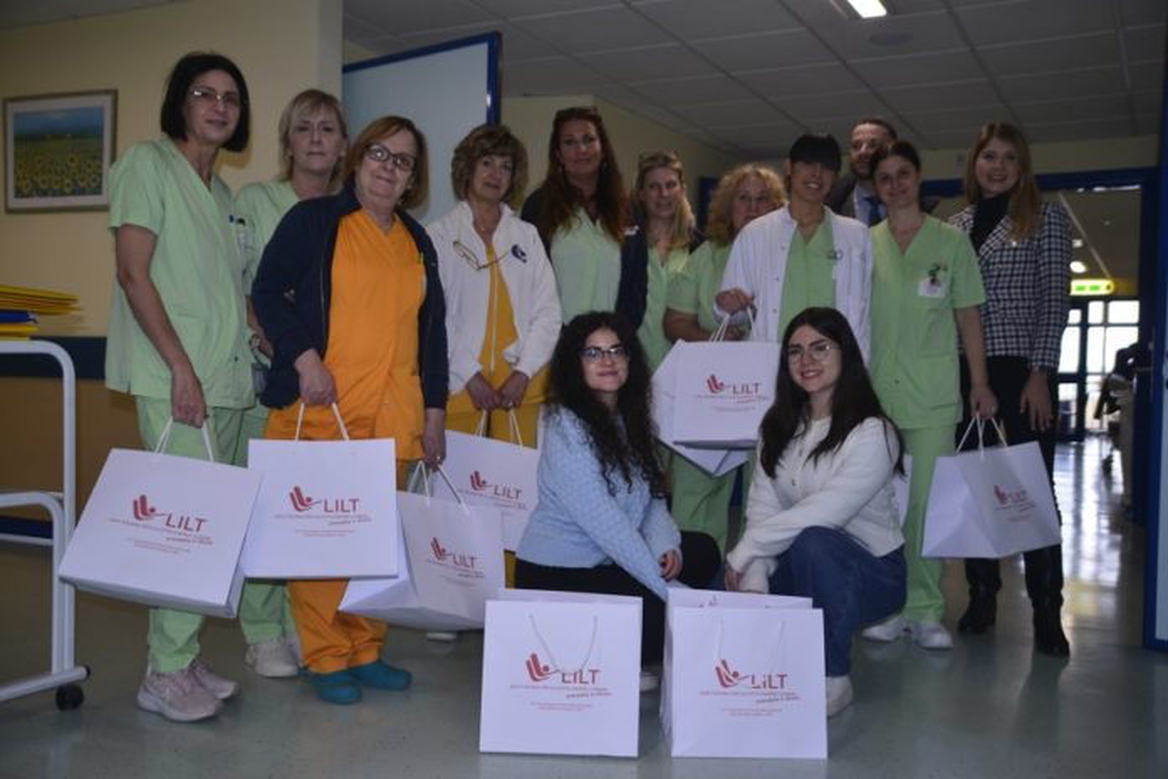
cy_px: 390
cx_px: 584
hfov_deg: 54.4
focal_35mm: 35
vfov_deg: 37.9
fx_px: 1135
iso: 1000
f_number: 4.5
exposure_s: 1/250
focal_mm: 35
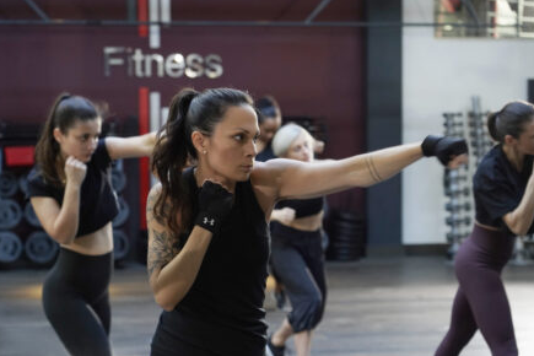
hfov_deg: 20.4
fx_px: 1483
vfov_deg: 13.7
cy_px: 177
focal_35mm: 100
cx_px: 266
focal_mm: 99
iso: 2000
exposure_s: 1/80
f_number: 5
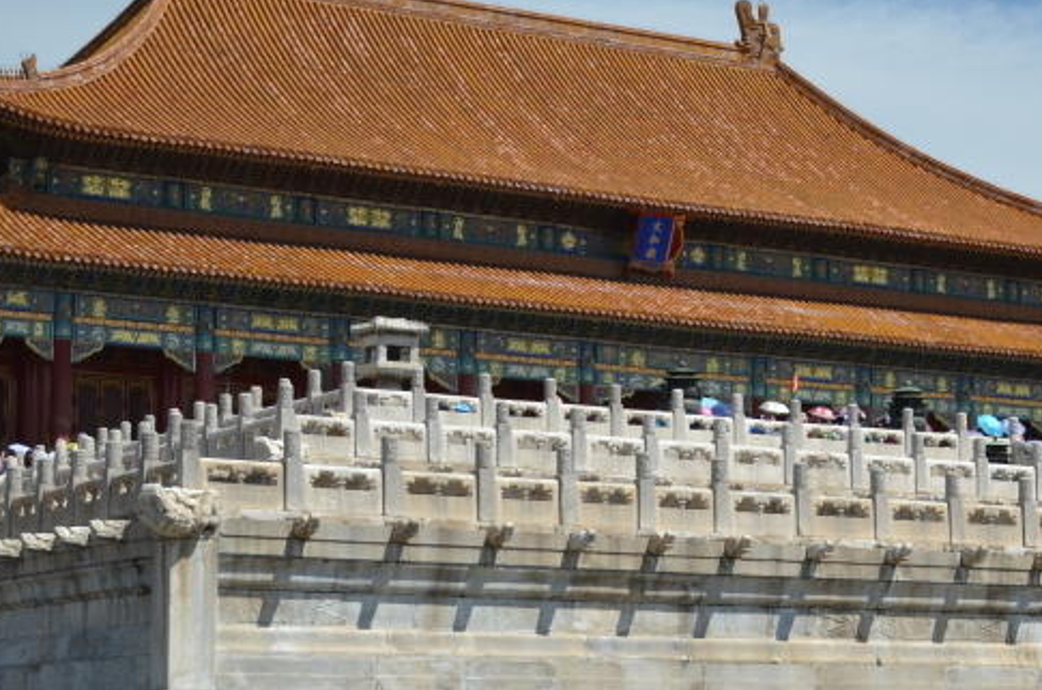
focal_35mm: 95
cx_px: 827
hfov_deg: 21.3
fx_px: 2743
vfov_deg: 14.3
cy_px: 421
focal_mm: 30
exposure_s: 1/2000
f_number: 4.2
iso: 200
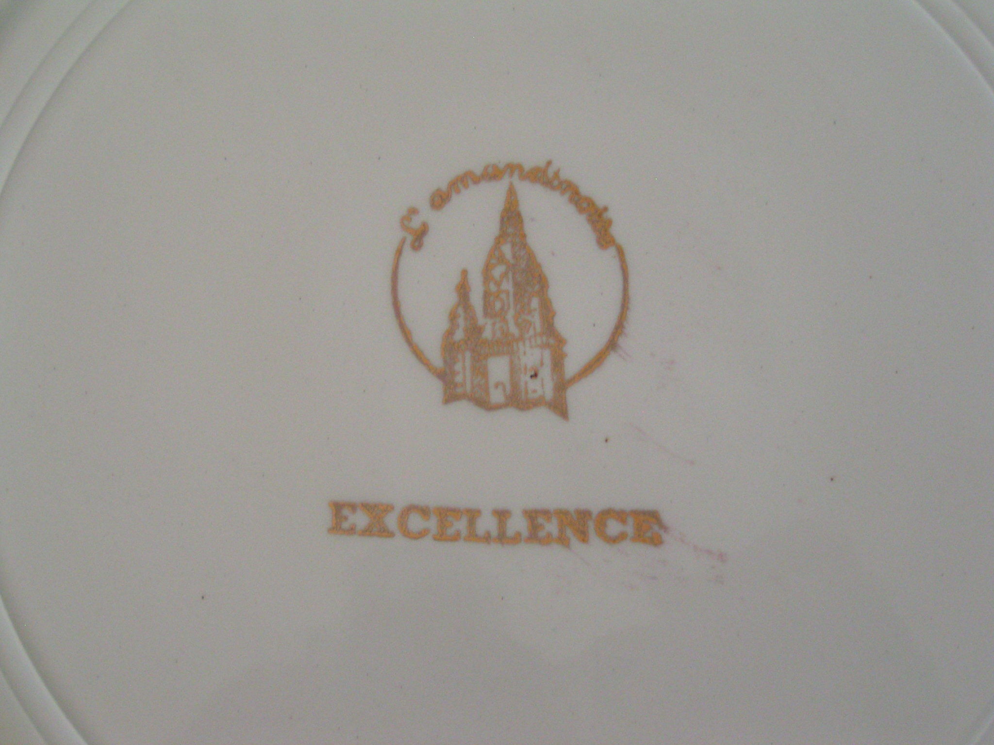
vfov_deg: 23.3
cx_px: 497
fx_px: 1809
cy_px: 372
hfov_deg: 30.7
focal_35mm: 63
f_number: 3.2
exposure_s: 1/50
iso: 200
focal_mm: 9.7
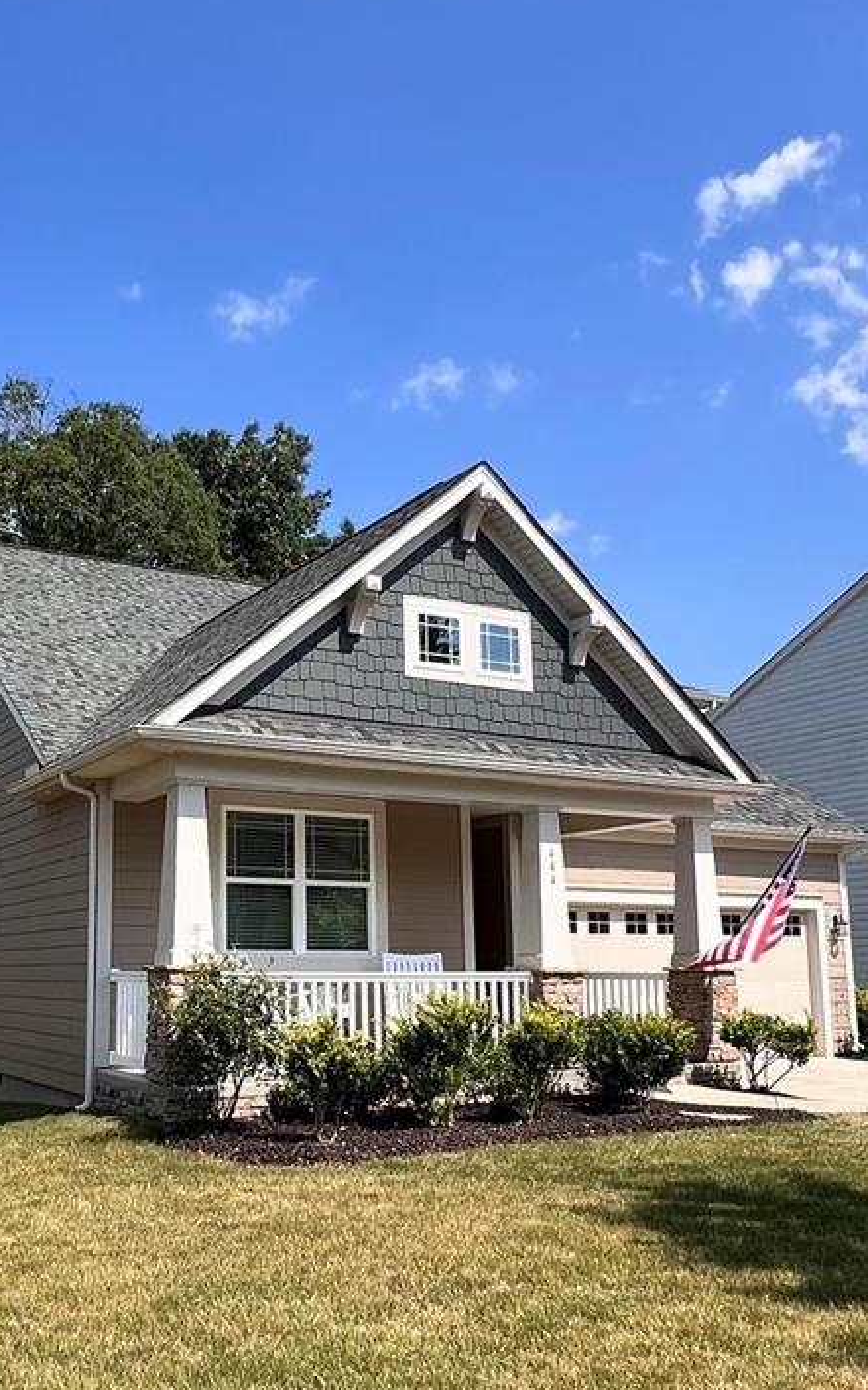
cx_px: 209
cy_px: 791
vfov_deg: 62.6
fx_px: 1136
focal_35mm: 30
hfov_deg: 40.5
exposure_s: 1/1410
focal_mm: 1.57
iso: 32
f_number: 1.8
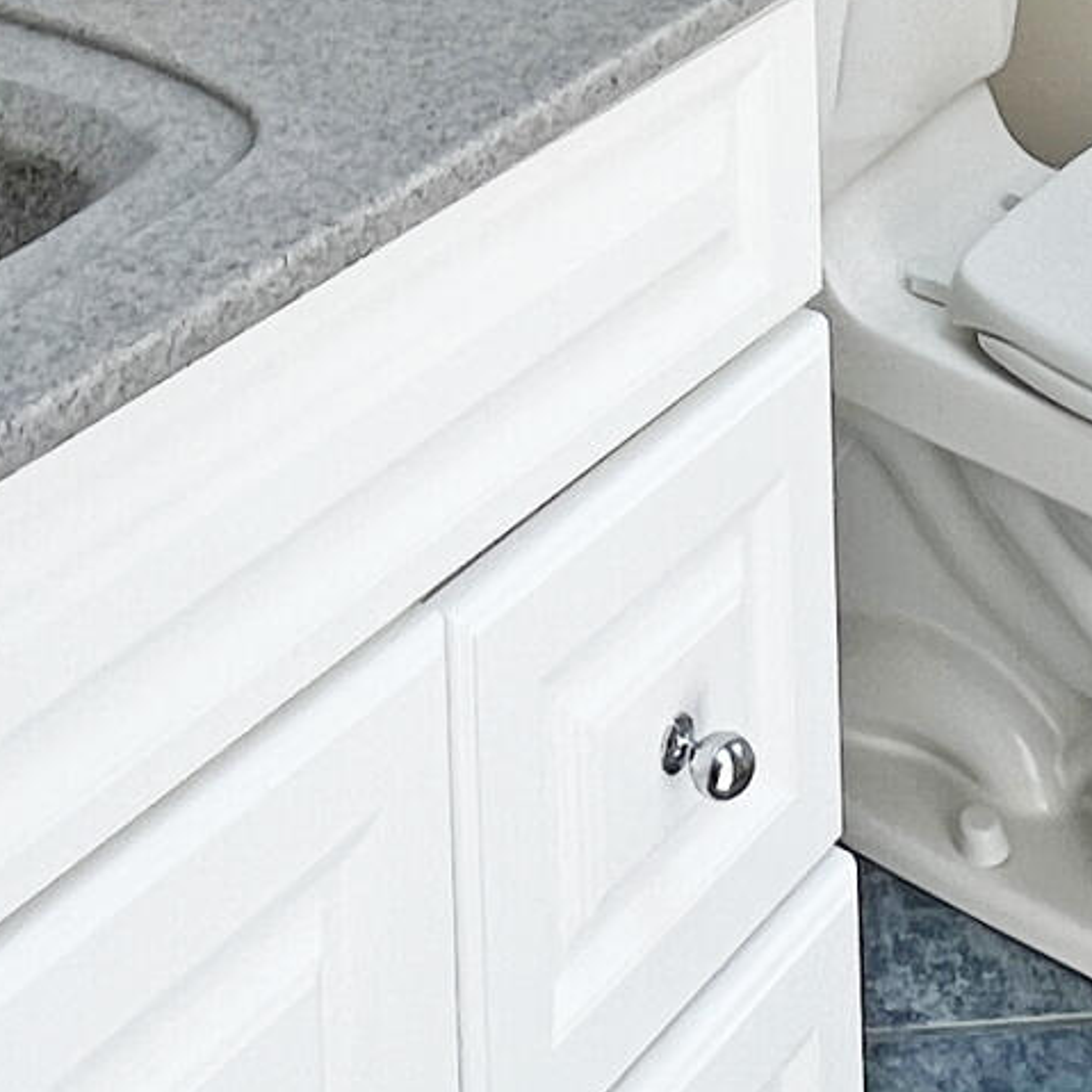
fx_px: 2570
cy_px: -932
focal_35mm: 72
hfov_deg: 23.6
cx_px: 214
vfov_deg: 18.3
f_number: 1.8
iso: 32
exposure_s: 1/186
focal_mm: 1.57
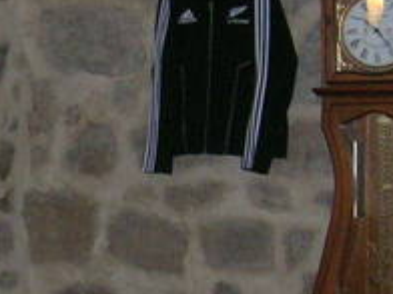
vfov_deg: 10.5
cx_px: 4
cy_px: 232
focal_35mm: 141
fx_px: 1601
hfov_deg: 13.8
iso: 200
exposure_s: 1/60.1
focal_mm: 5.4
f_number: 2.8
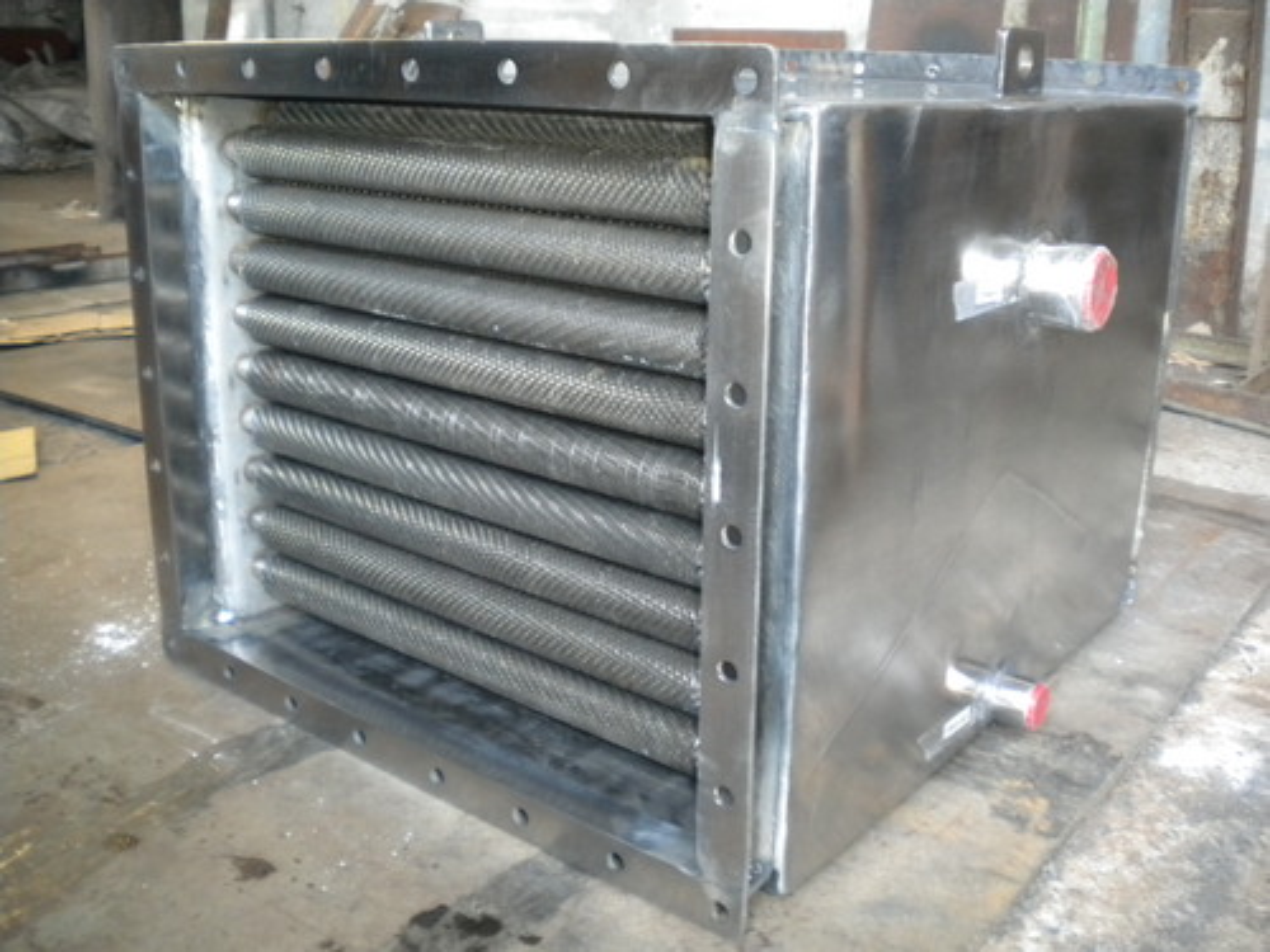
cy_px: 476
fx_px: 1284
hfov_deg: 52.6
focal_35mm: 35
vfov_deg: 40.7
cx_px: 635
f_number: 3.1
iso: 400
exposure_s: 1/30
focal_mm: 6.3
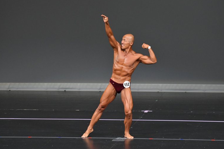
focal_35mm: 323
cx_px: 114
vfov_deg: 4.2
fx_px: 2008
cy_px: 73
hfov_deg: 6.4
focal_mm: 210
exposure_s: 1/400
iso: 4000
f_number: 5.6
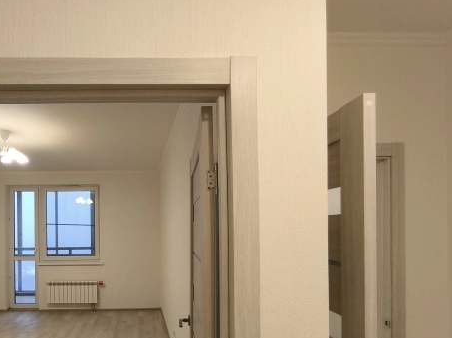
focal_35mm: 22
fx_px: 287
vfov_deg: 59.5
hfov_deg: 73.7
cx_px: 144
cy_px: 228
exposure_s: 1/50
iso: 160
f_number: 2.2
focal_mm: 1.65
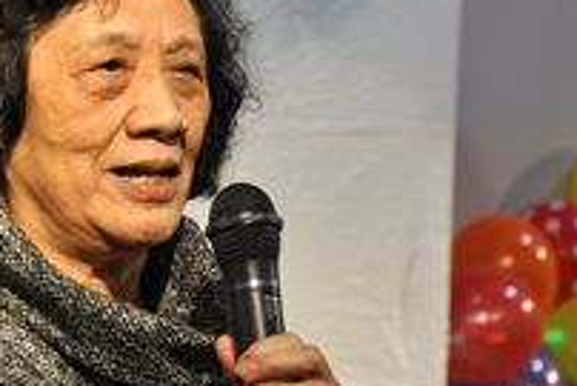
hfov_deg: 9.8
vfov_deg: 6.6
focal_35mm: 209
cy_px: 100
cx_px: 100
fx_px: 3352
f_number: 5.3
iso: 800
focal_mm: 66
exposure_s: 1/80
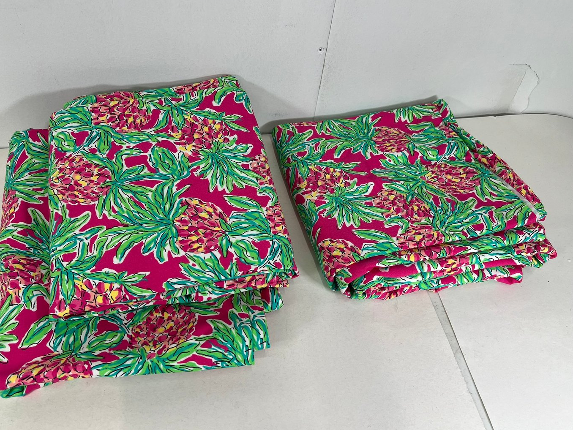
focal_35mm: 29
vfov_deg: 48.3
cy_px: 220
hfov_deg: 61.6
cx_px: 276
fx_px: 480
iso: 32
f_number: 1.5
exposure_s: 1/120
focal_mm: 5.7
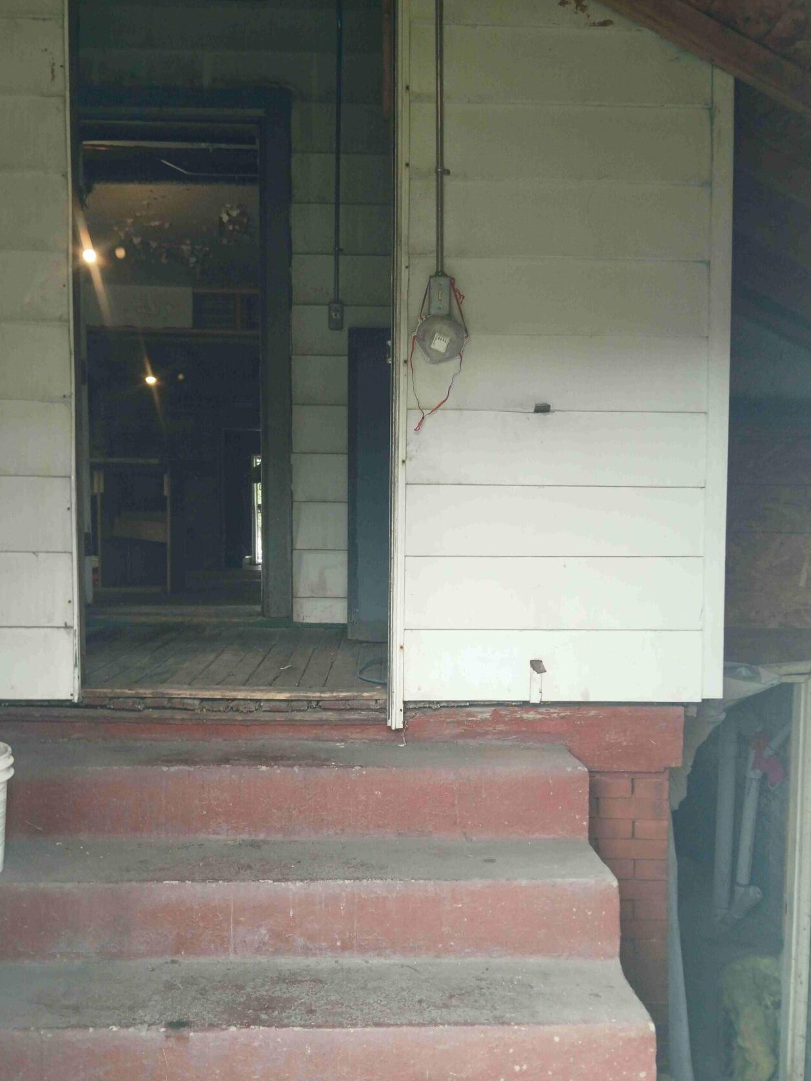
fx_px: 968
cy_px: 607
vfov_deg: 58.2
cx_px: 386
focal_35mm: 31
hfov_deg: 45.4
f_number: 1.8
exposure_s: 1/60
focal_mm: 3.98
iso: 64
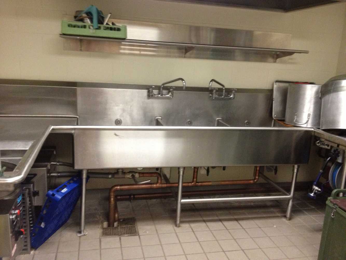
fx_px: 350
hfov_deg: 52.6
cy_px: 130
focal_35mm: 35
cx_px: 173
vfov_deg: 40.7
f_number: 2.4
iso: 400
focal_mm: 4.28
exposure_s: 1/15
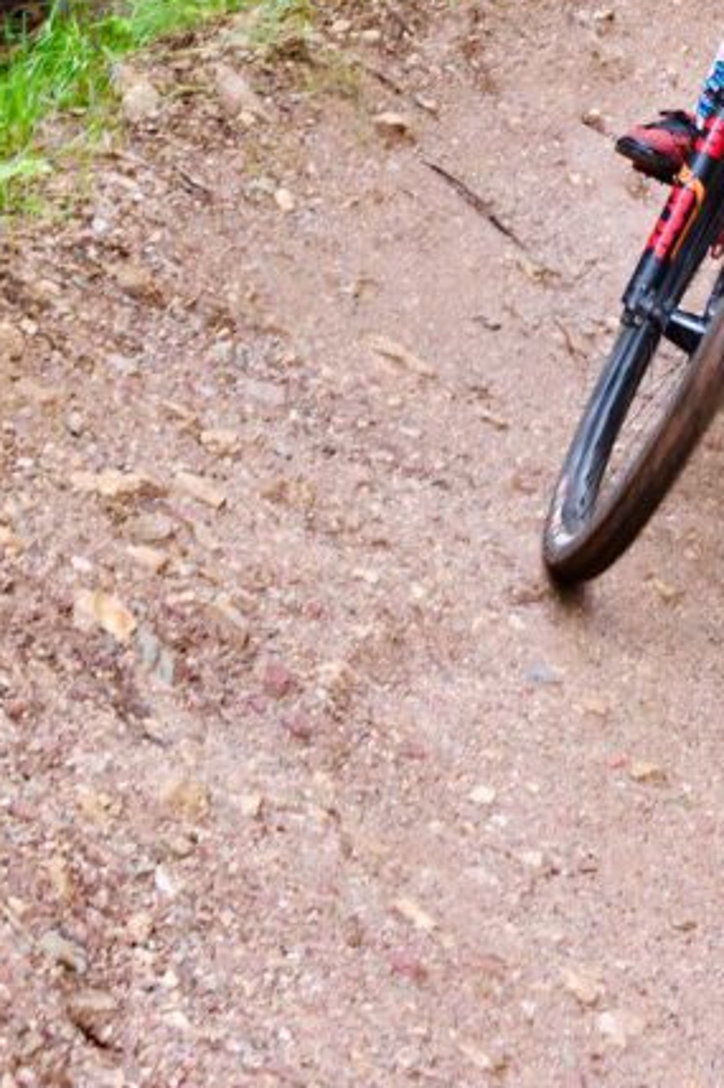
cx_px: 842
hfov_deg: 12.4
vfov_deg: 18.3
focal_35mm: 108
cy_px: -97
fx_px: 3260
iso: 400
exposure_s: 1/160
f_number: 4.5
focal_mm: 28
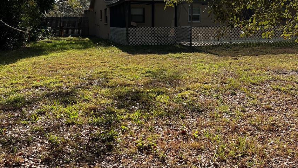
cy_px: 71
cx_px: 143
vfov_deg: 29.6
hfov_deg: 50.5
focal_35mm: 40
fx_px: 316
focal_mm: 5.7
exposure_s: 1/2299
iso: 50
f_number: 1.5
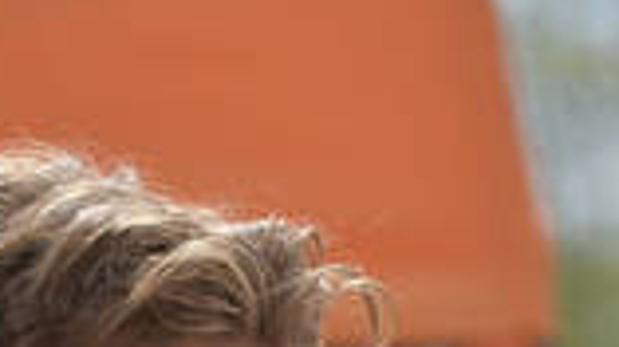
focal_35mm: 495
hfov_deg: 4.4
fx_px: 8118
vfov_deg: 2.4
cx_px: 225
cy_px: 830
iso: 200
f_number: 4
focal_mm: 116
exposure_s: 1/4000
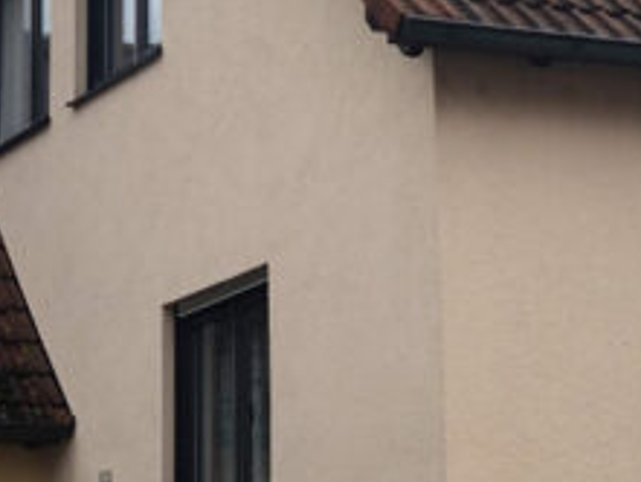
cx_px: 531
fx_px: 2835
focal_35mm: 153
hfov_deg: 12.8
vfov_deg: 9.6
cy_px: 9
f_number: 2.4
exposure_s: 1/750
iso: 16
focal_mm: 6
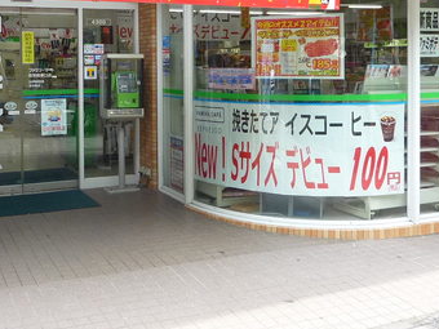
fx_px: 596
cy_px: 80
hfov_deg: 40.2
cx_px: 164
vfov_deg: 30.3
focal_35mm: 47
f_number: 3.5
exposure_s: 1/200
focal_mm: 4.1
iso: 160
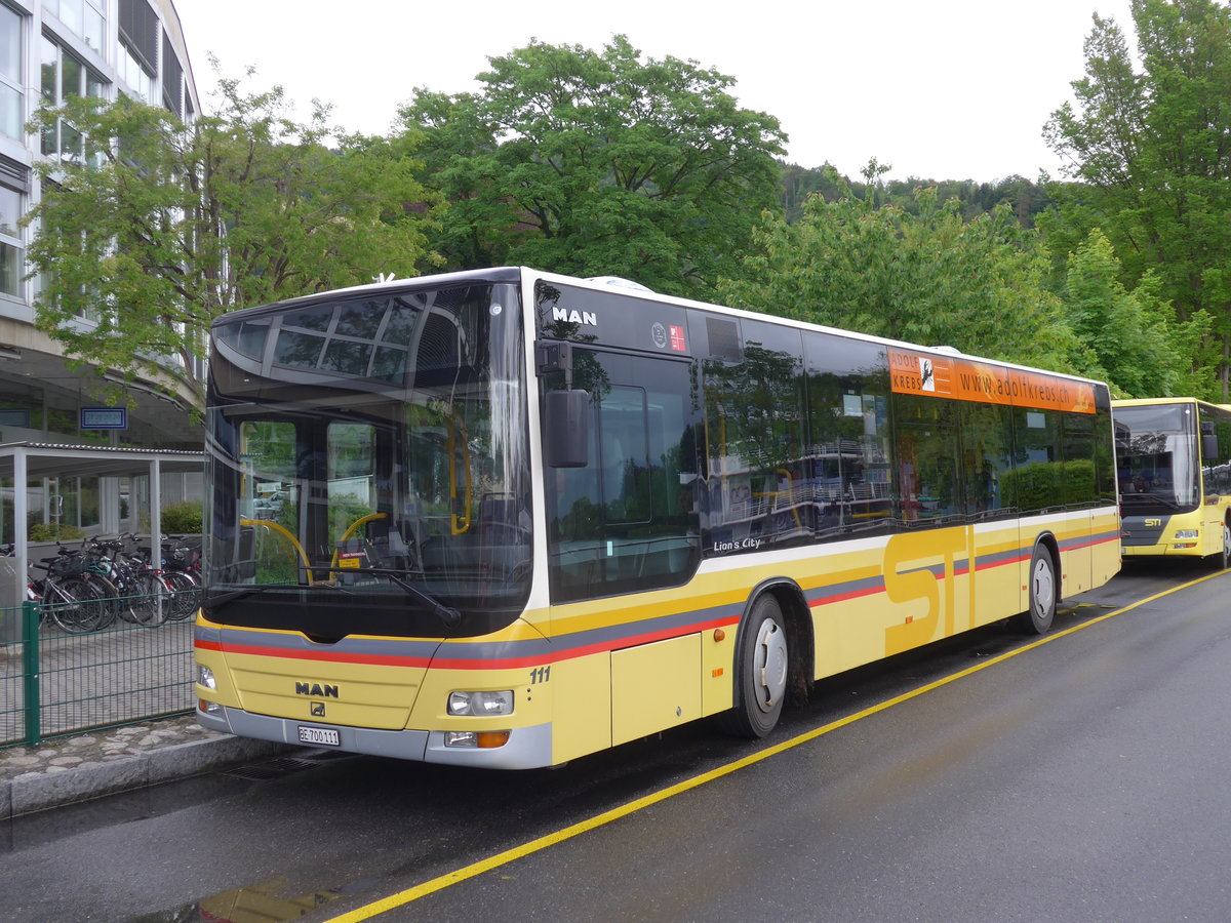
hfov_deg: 51.4
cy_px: 462
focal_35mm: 36
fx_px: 1280
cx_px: 616
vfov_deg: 39.7
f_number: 2.8
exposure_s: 1/200
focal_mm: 7.5
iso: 80
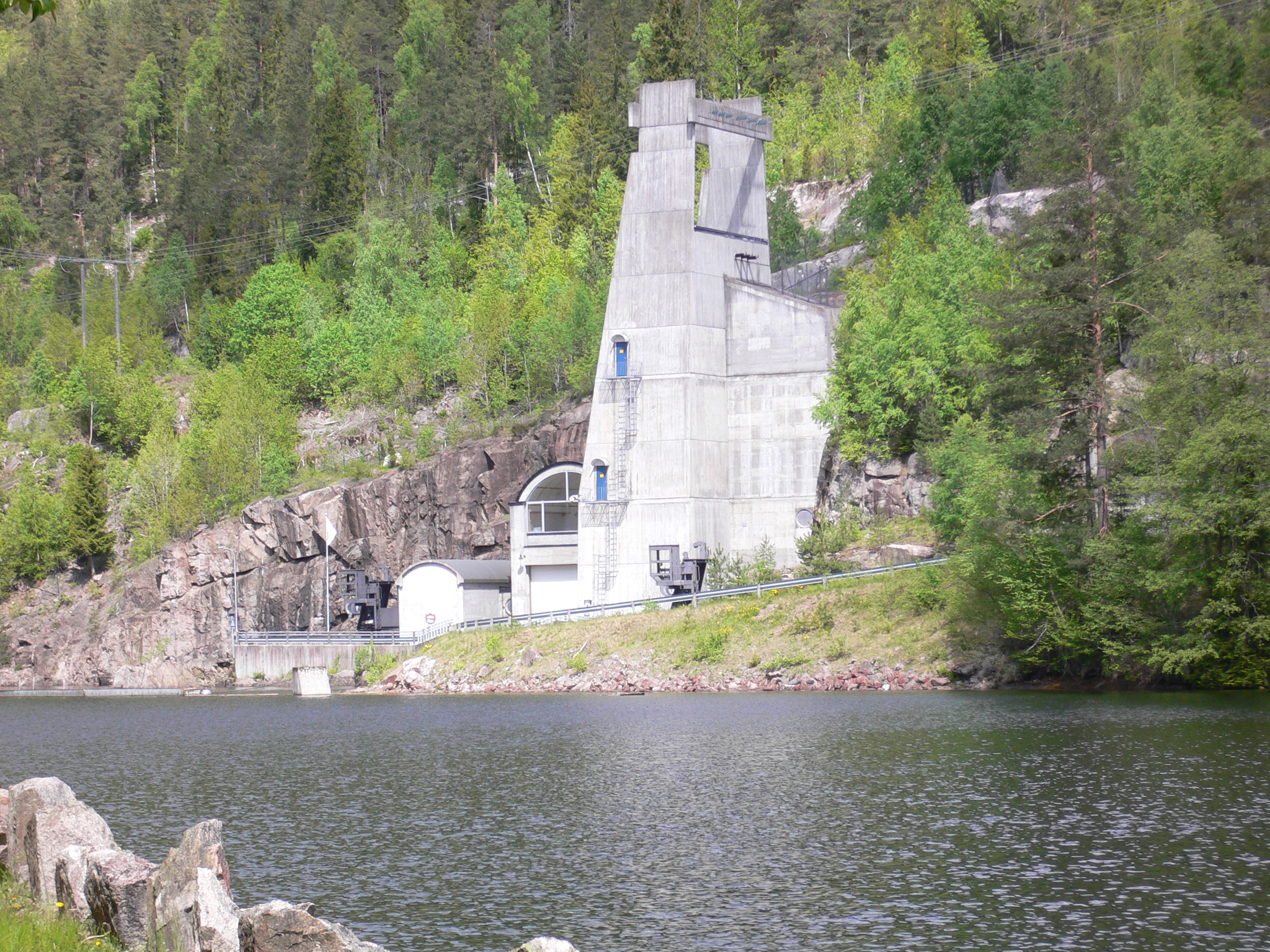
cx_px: 635
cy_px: 476
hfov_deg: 18.7
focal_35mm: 105
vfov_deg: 14.1
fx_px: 3852
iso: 80
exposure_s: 1/200
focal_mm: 17.4
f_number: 5
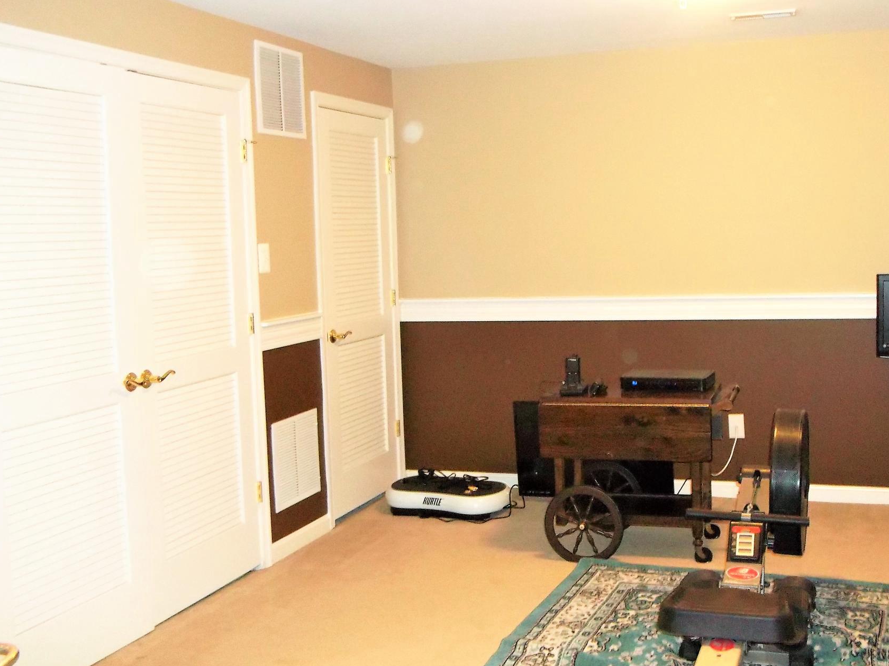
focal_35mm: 39
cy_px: 313
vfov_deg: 36.8
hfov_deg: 47.6
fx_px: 1001
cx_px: 536
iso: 320
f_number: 2.9
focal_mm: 5.7
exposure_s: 1/30
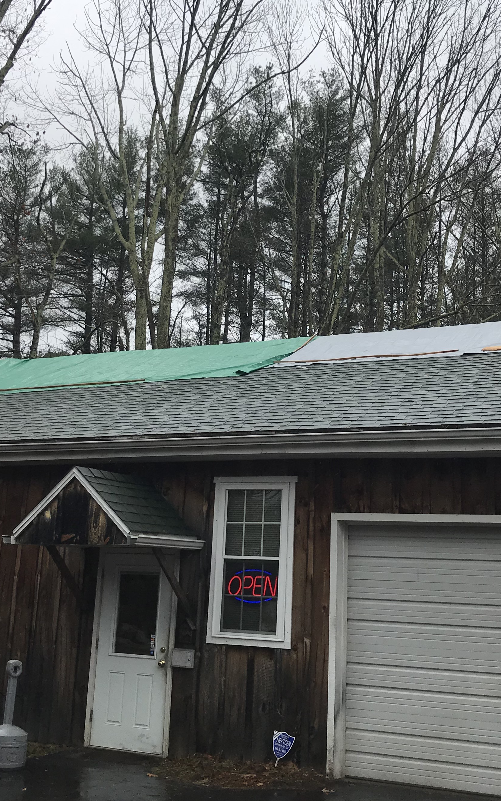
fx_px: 983
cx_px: 243
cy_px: 349
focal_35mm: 45
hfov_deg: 28.6
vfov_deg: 44.3
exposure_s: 1/493
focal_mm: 3.99
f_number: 1.8
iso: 20
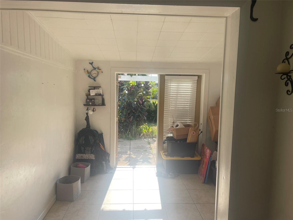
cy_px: 110
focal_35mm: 26
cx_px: 146
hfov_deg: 67.3
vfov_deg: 53.1
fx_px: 220
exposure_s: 1/917
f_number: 1.6
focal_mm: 4.2
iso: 32
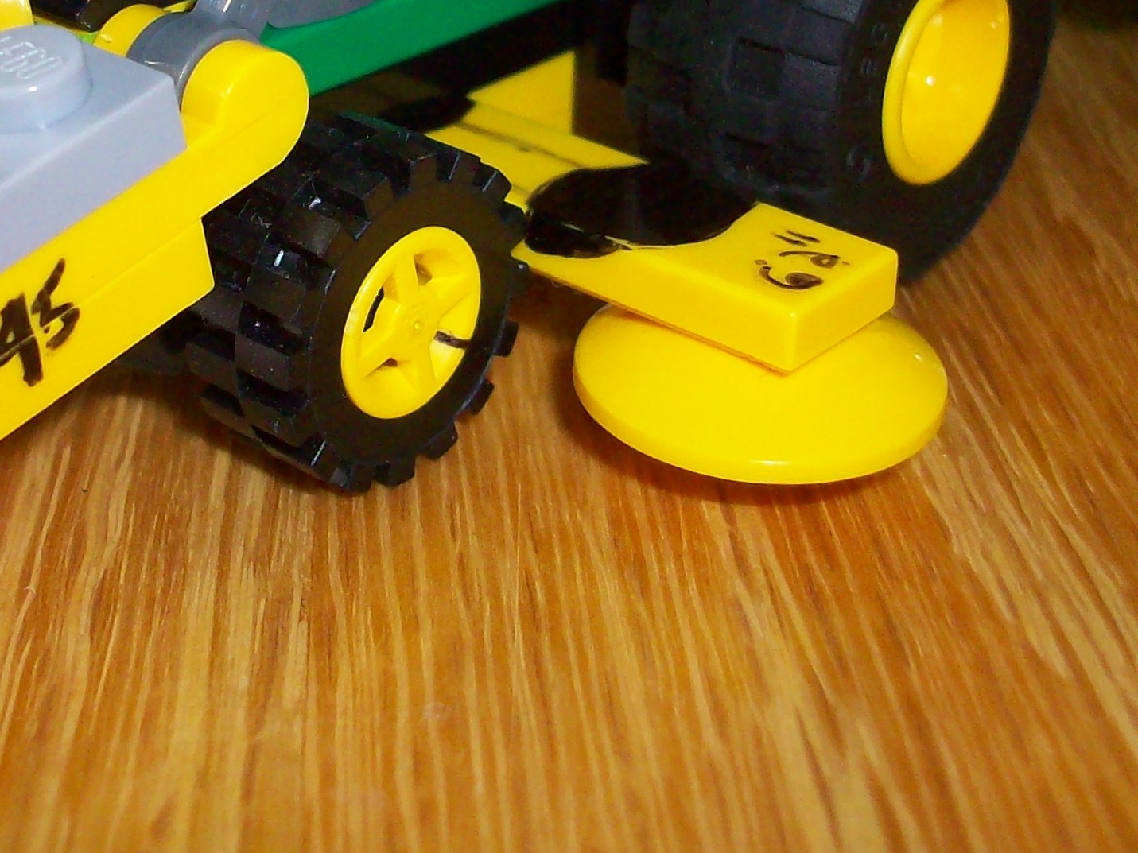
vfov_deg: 19.5
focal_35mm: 73
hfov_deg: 26.4
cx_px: 324
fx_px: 2400
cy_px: -13
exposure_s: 1/60
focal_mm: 5.7
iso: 160
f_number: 2.8
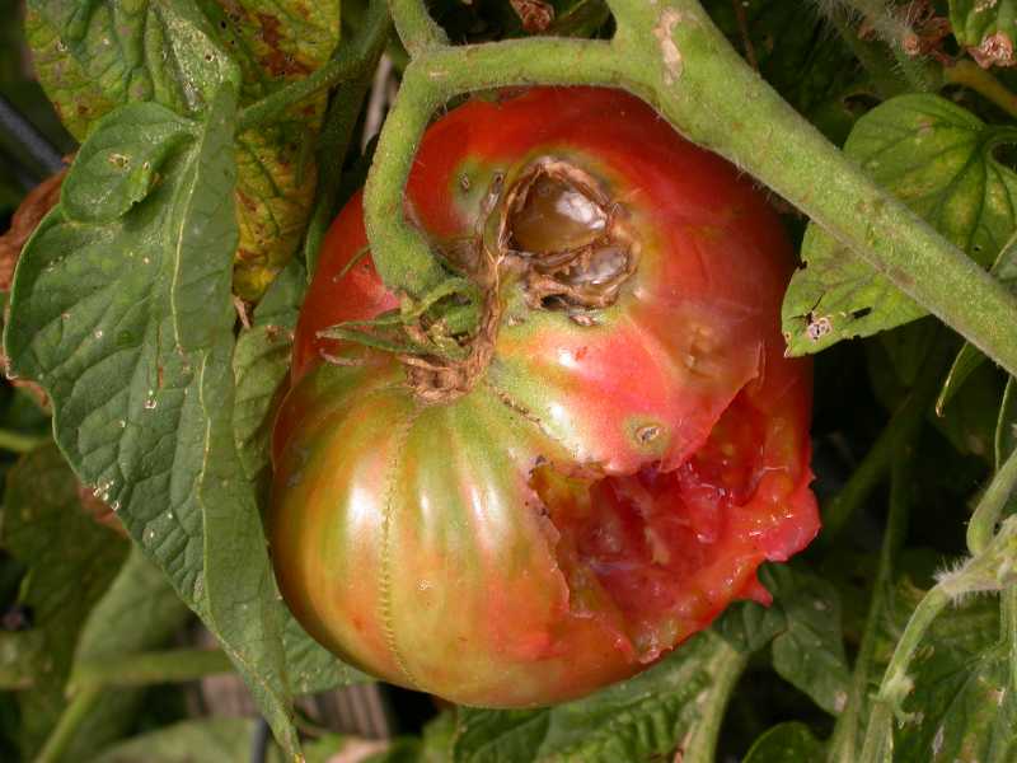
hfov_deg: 14.5
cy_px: 382
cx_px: 508
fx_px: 3996
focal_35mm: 136
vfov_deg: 10.9
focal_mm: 28.2
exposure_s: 1/142
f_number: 6.7
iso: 100
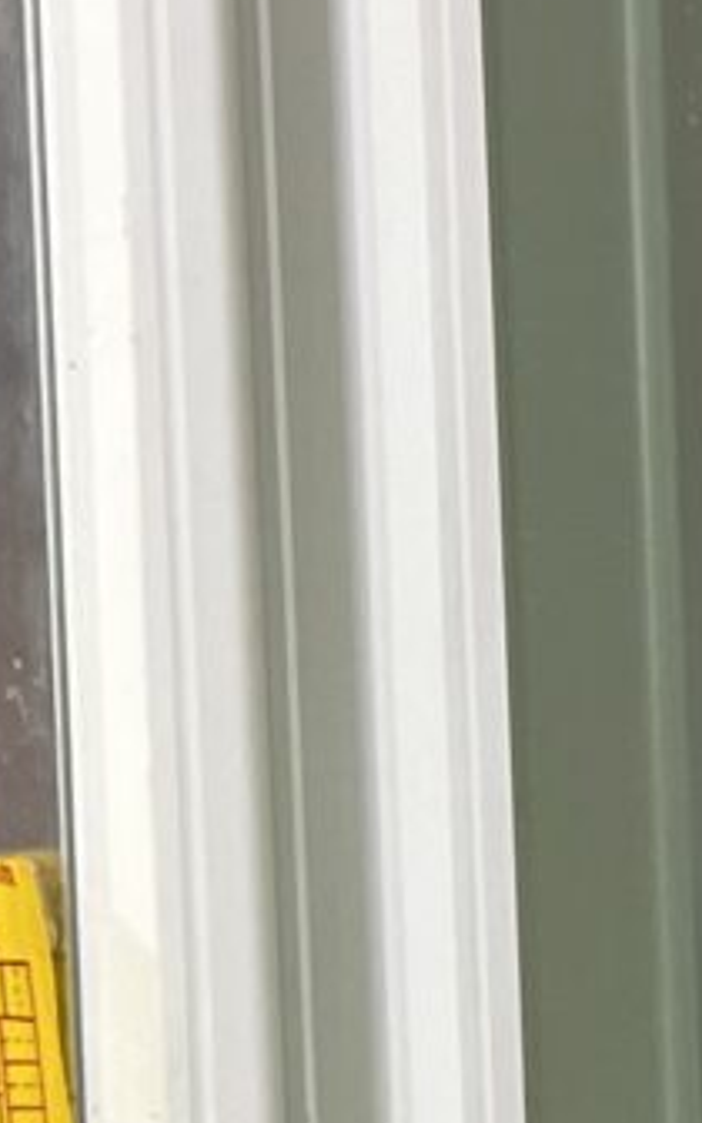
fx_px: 5143
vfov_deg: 12.4
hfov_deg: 6.1
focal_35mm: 168
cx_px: 3109
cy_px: 374
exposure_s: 1/60
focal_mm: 5.7
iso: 80
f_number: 1.5
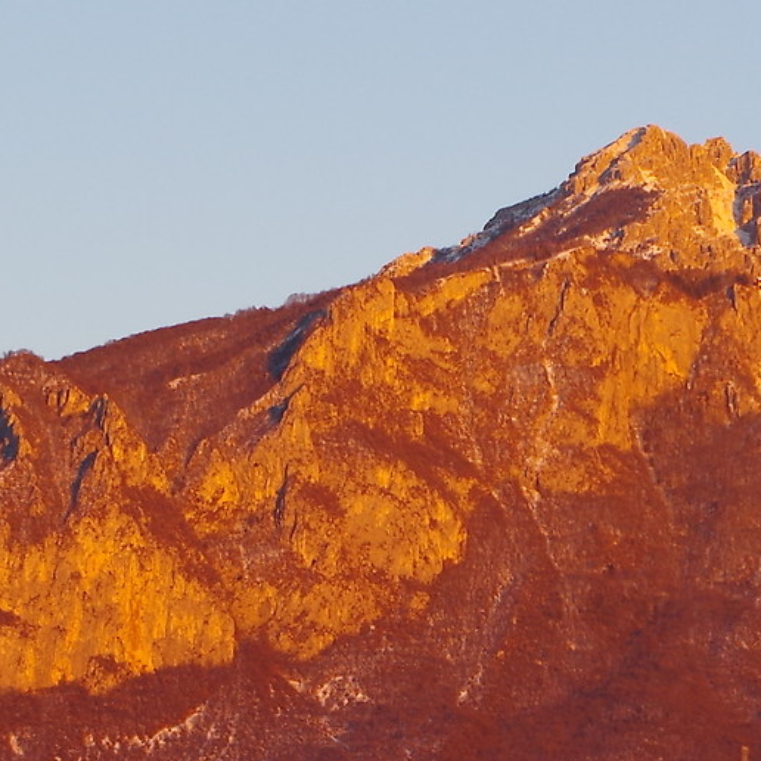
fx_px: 5596
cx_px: 1118
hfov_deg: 7.6
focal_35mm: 225
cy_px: 689
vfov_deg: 7.8
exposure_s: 1/60
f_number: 7.1
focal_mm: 37.5
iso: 200
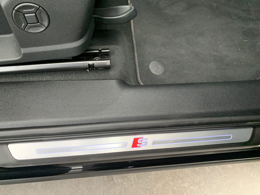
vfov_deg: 53.1
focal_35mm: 26
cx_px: 130
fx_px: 195
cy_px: 98
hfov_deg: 67.3
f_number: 1.8
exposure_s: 1/52
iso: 400
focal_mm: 4.25
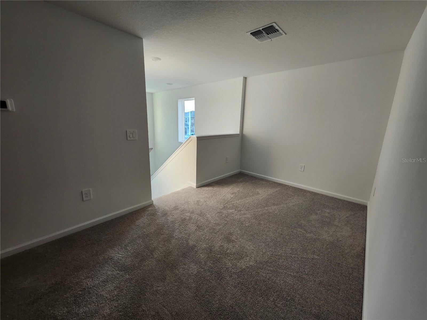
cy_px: 160
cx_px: 214
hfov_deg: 106.2
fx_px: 160
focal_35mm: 13
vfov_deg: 89.9
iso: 64
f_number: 2.2
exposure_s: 1/60
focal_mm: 1.74
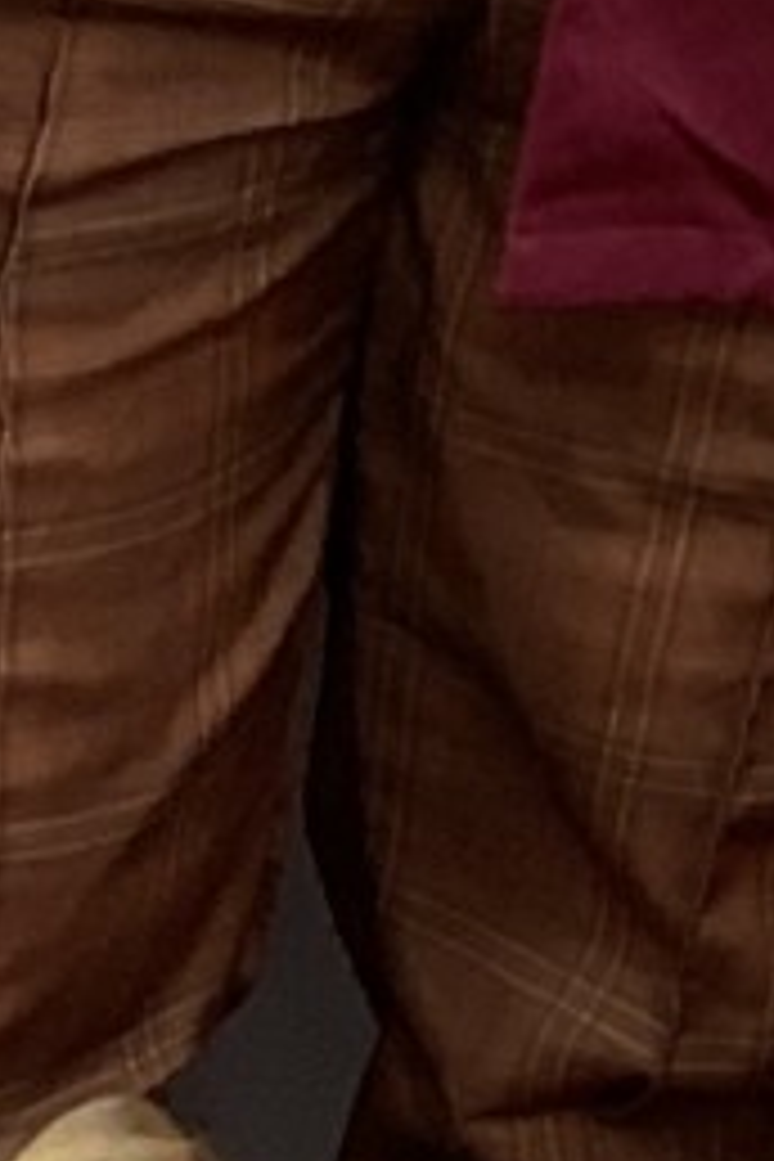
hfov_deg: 3.1
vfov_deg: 4.7
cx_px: 3132
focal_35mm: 430
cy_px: -1656
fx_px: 13866
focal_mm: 6
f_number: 2.4
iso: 100
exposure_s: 1/122
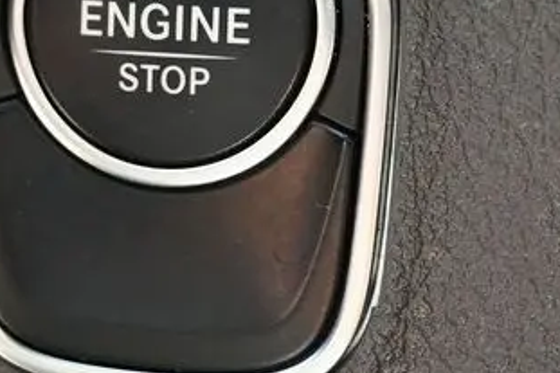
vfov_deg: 11.9
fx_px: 1767
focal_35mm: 114
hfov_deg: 18.0
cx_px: 227
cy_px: 24
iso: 1000
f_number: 4.2
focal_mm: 23
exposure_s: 1/125
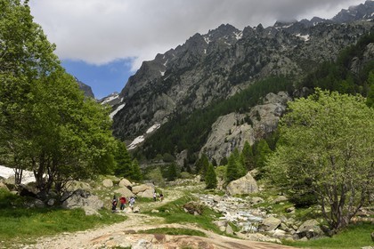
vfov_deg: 42.3
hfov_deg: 60.3
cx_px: 187
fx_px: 322
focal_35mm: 31
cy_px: 124
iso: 100
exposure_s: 1/250
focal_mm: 31
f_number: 10
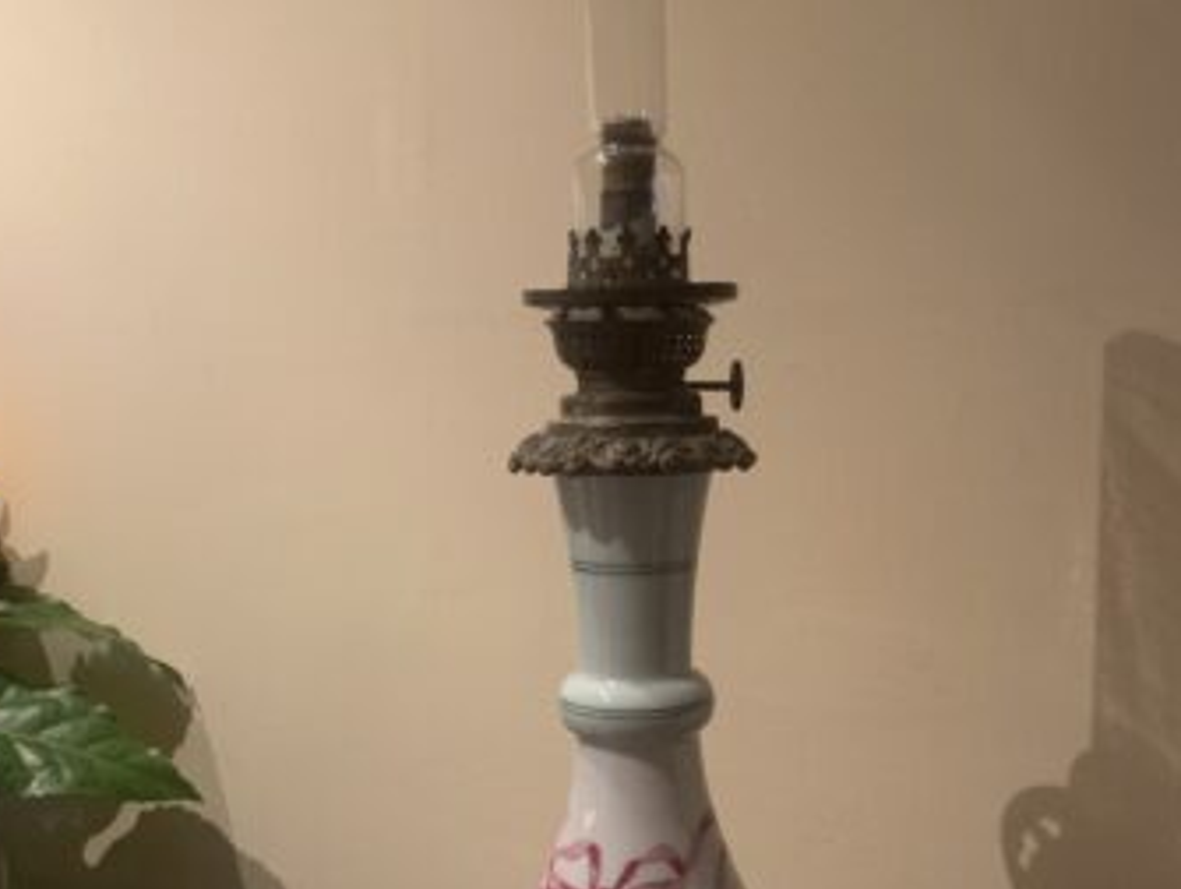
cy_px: 469
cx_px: 652
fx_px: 1059
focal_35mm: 31
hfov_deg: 58.2
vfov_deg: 45.5
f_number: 1.8
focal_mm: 4.25
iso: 500
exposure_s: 1/25
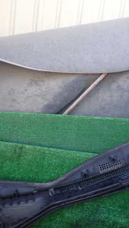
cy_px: 117
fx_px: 346
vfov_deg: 36.6
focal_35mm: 57
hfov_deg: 20.8
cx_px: 106
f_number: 2.3
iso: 160
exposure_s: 1/60
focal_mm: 5.4
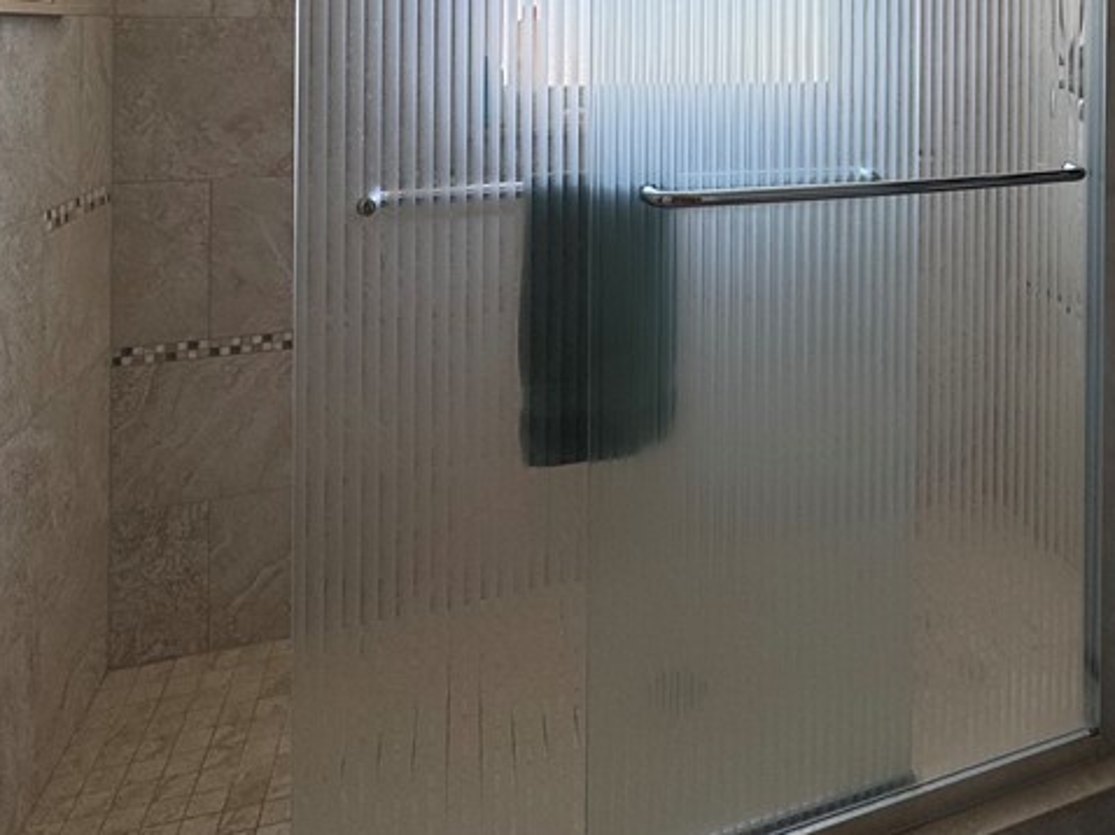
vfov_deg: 41.8
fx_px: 966
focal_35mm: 30
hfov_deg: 55.7
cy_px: 37
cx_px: 891
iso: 40
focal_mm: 2.22
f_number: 2.2
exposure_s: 1/195
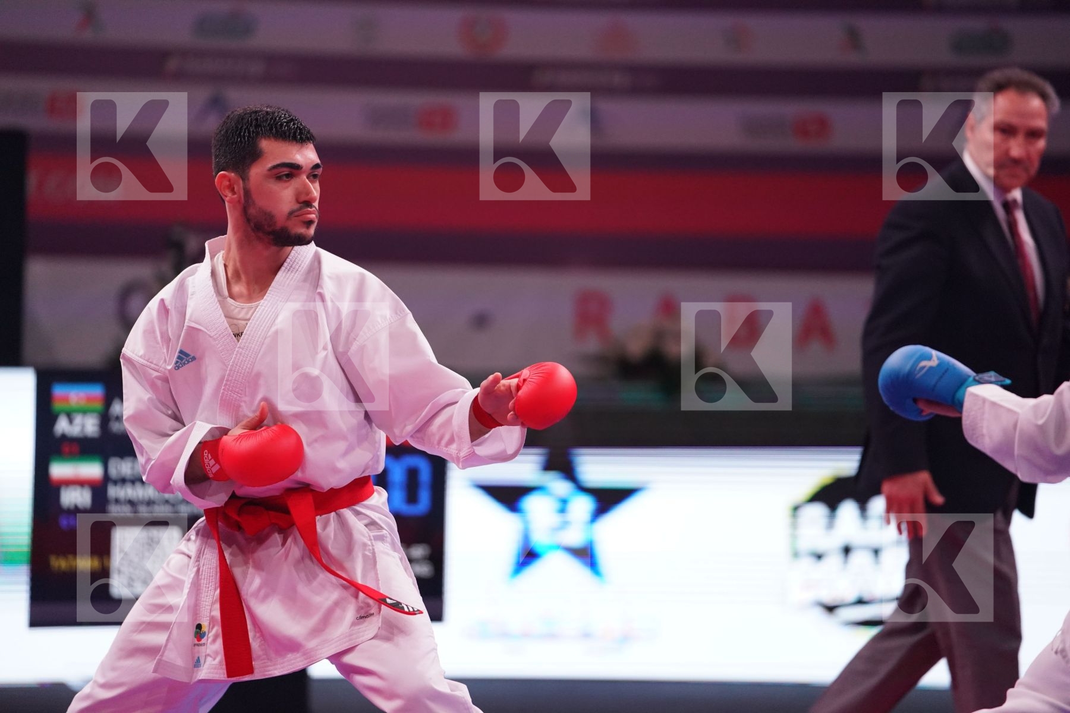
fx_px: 5944
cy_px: 356
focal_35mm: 200
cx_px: 535
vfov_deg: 6.9
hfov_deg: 10.3
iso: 4000
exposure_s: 1/1000
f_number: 2.8
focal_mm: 200
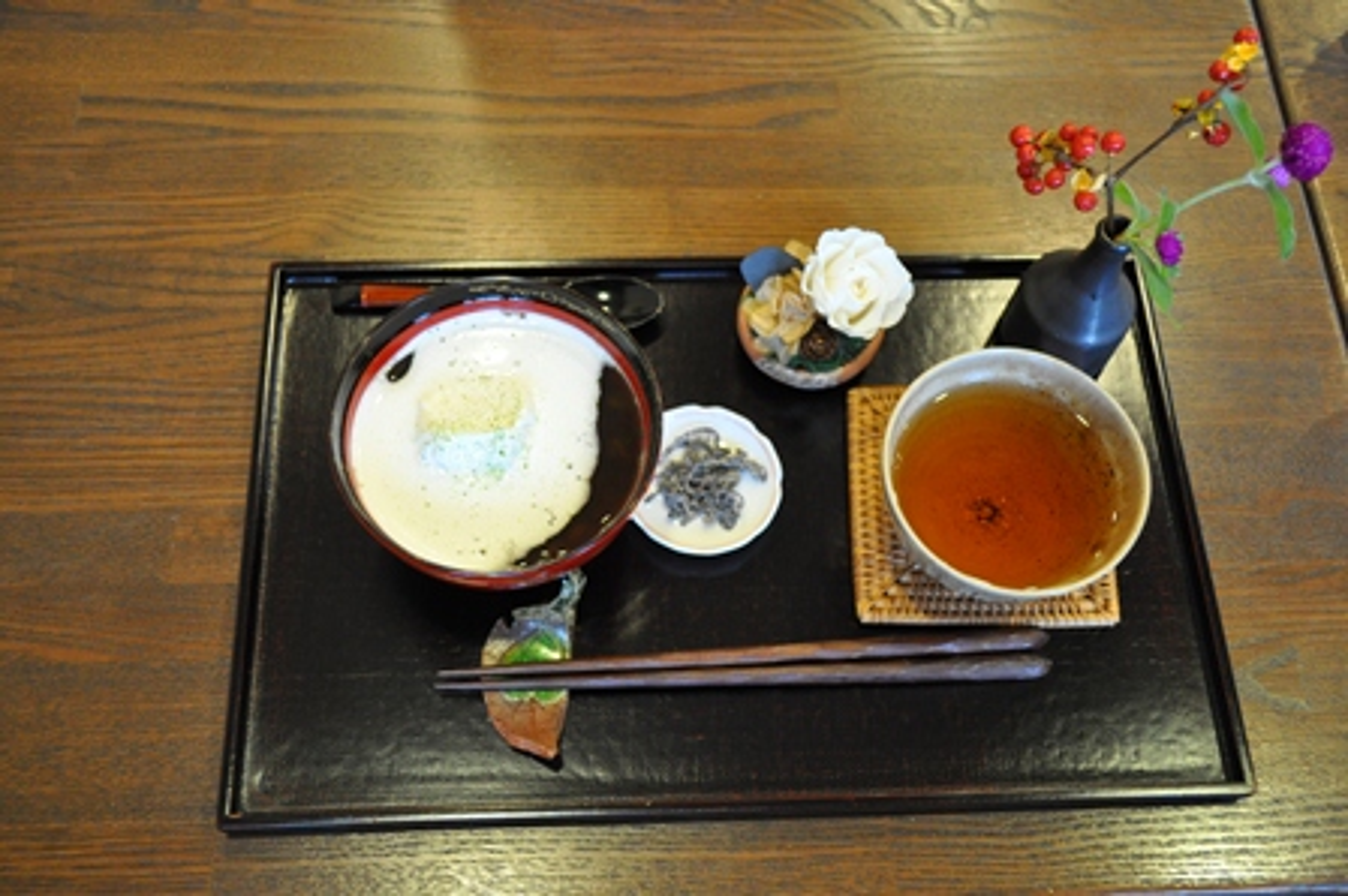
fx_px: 1347
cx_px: 674
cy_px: 448
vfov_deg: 36.8
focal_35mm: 36
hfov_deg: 53.2
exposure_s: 1/25
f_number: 4
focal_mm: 24
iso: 1600
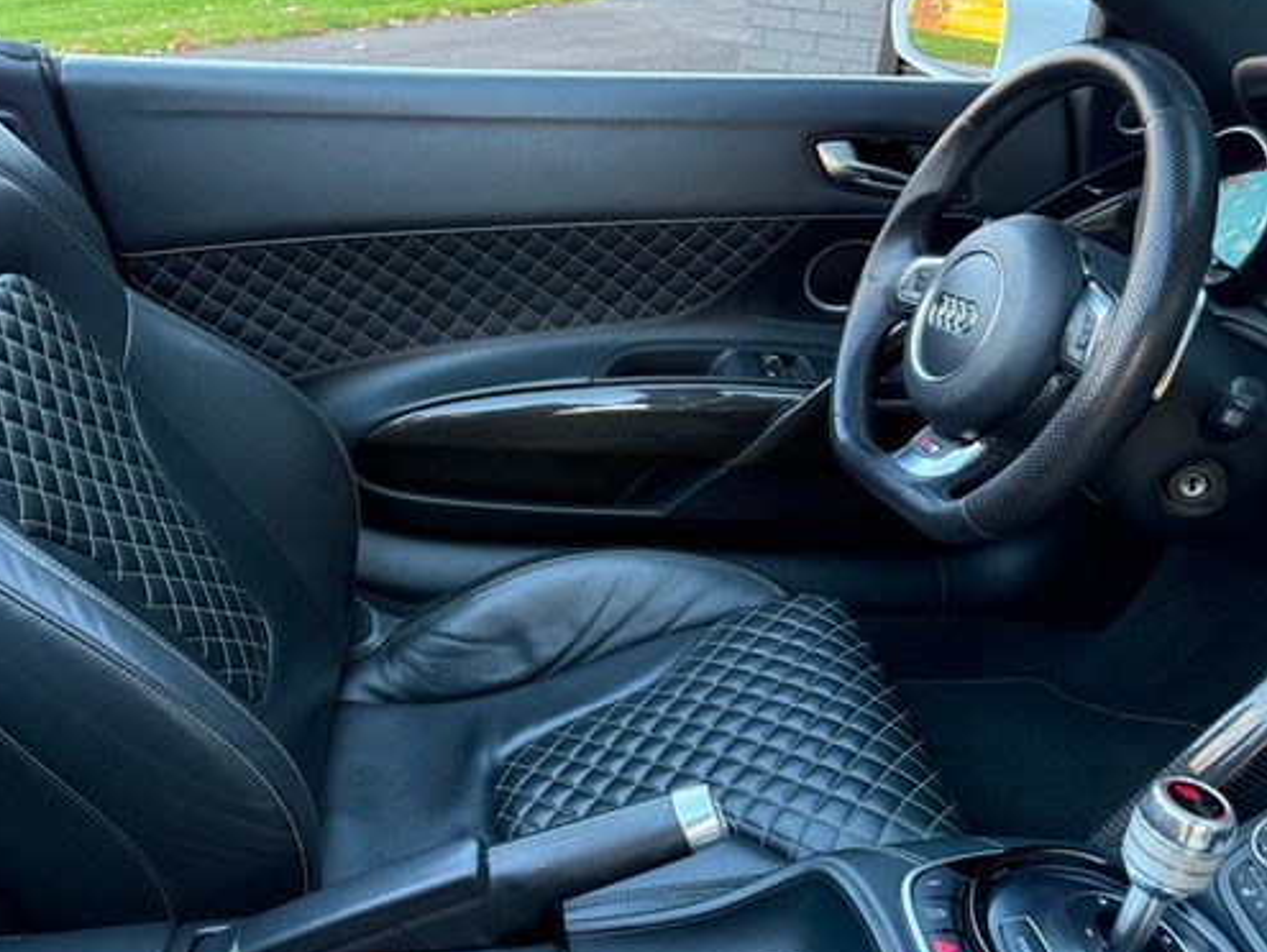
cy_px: 438
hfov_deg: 57.4
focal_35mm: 31
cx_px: 450
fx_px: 1135
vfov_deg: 45.5
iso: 200
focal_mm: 6.76
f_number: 1.78
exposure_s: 1/97
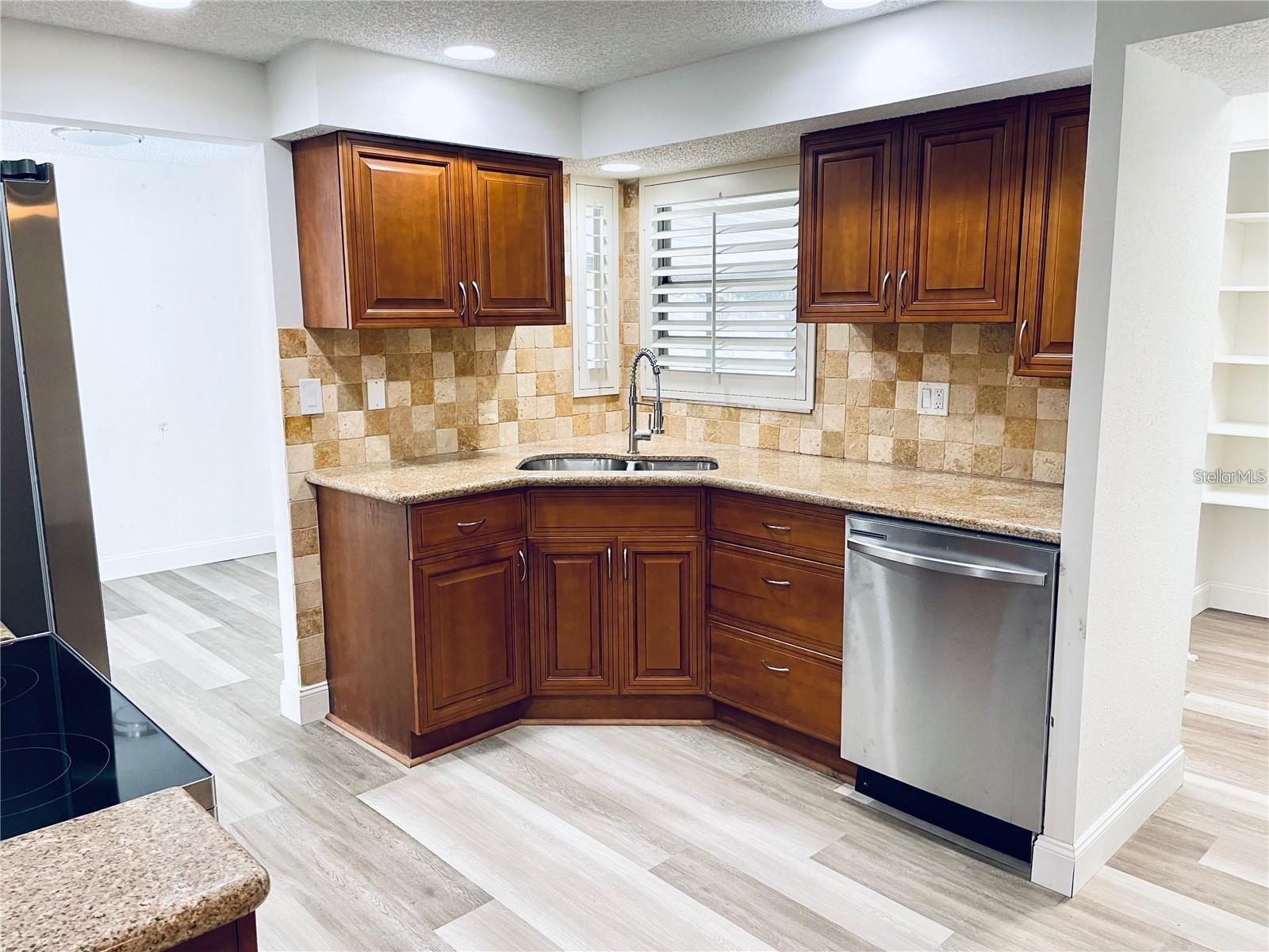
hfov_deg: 67.3
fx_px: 953
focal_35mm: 26
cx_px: 634
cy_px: 476
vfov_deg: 53.1
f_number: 1.6
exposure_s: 1/60
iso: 100
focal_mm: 4.2
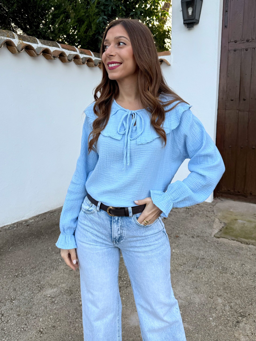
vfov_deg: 71.6
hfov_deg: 56.8
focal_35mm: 24
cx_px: 128
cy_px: 170
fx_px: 237
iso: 80
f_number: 1.78
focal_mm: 6.76
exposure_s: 1/467
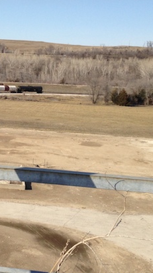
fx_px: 505
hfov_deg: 16.0
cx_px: -67
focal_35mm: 70
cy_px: 77
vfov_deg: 29.8
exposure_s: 1/1695
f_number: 2.4
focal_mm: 4.13
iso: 50
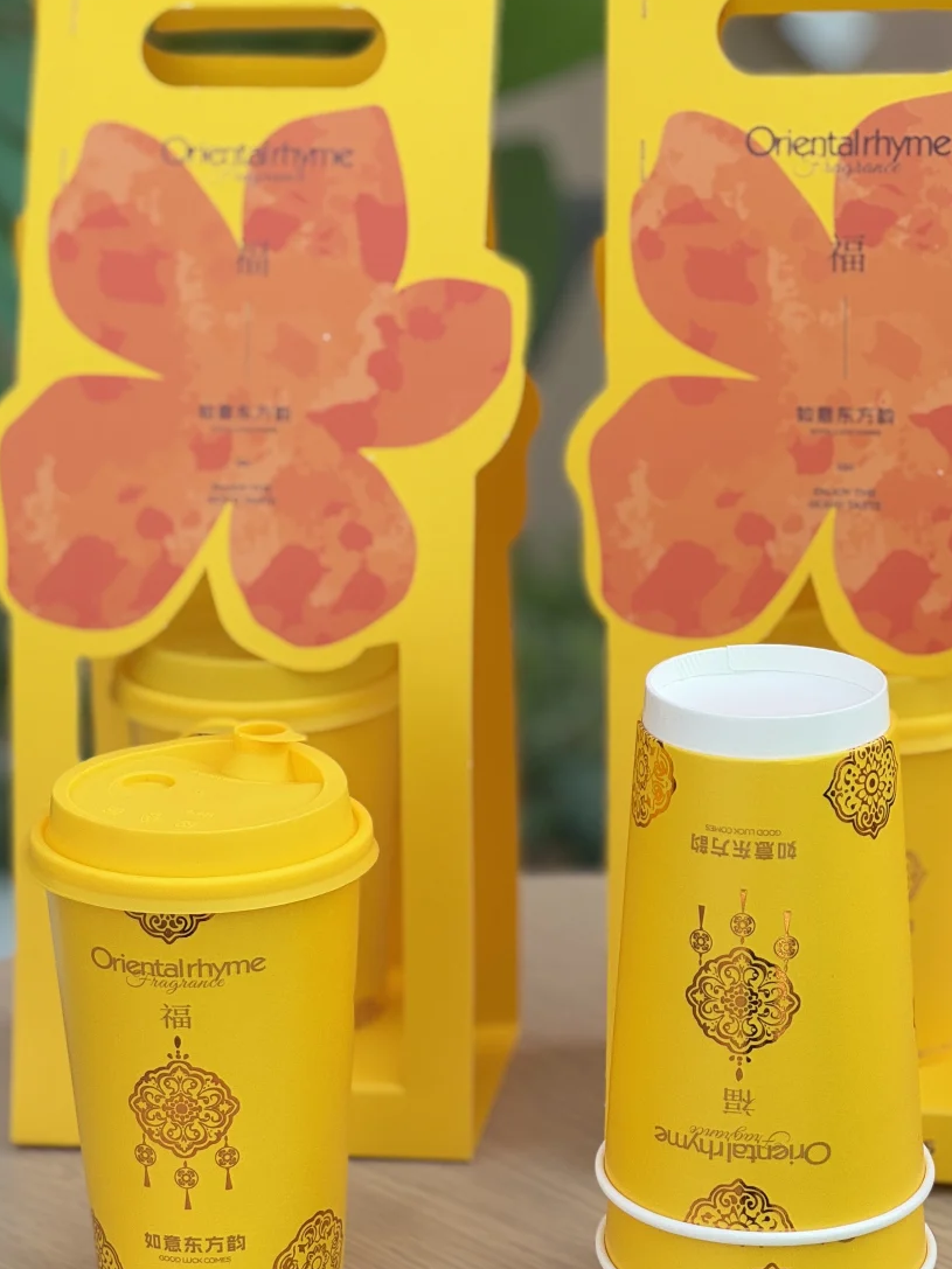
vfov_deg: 19.3
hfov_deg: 14.5
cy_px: 627
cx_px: 556
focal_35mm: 102
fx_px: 3741
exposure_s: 1/129
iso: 25
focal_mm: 9
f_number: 2.8
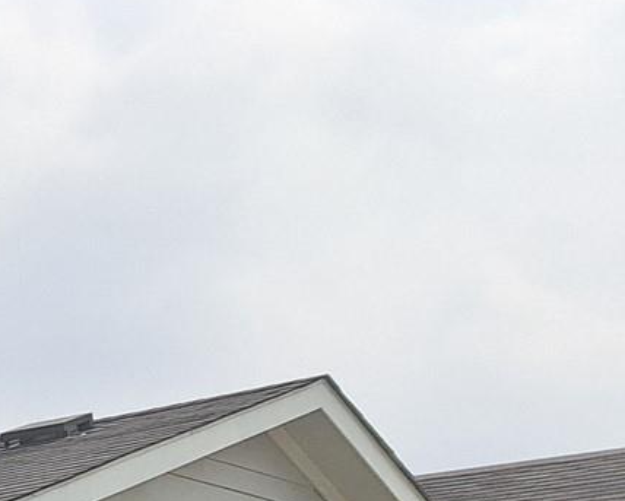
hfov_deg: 13.1
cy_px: 1033
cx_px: -859
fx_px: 2073
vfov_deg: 12.1
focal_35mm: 112
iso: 50
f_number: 1.8
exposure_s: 1/3021
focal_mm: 5.23
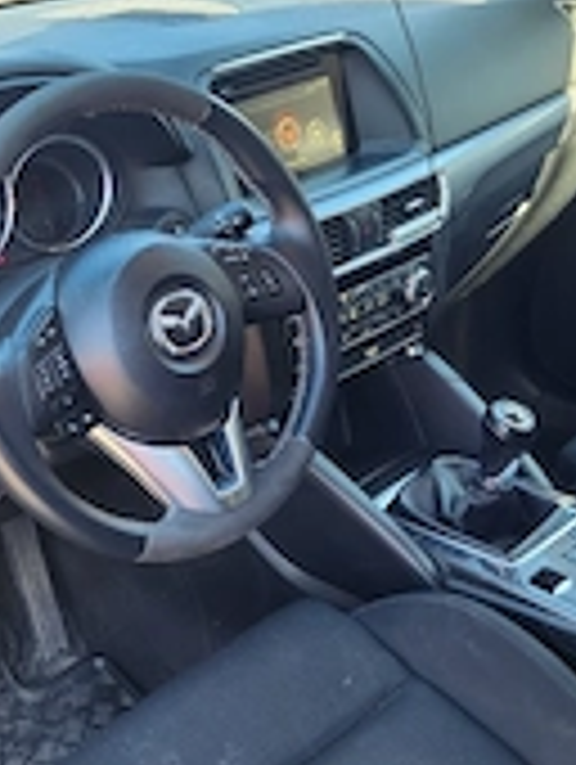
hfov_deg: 26.9
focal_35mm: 54
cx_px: 171
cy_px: 338
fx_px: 1195
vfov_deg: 35.5
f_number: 1.8
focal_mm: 5.4
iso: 50
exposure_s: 1/120
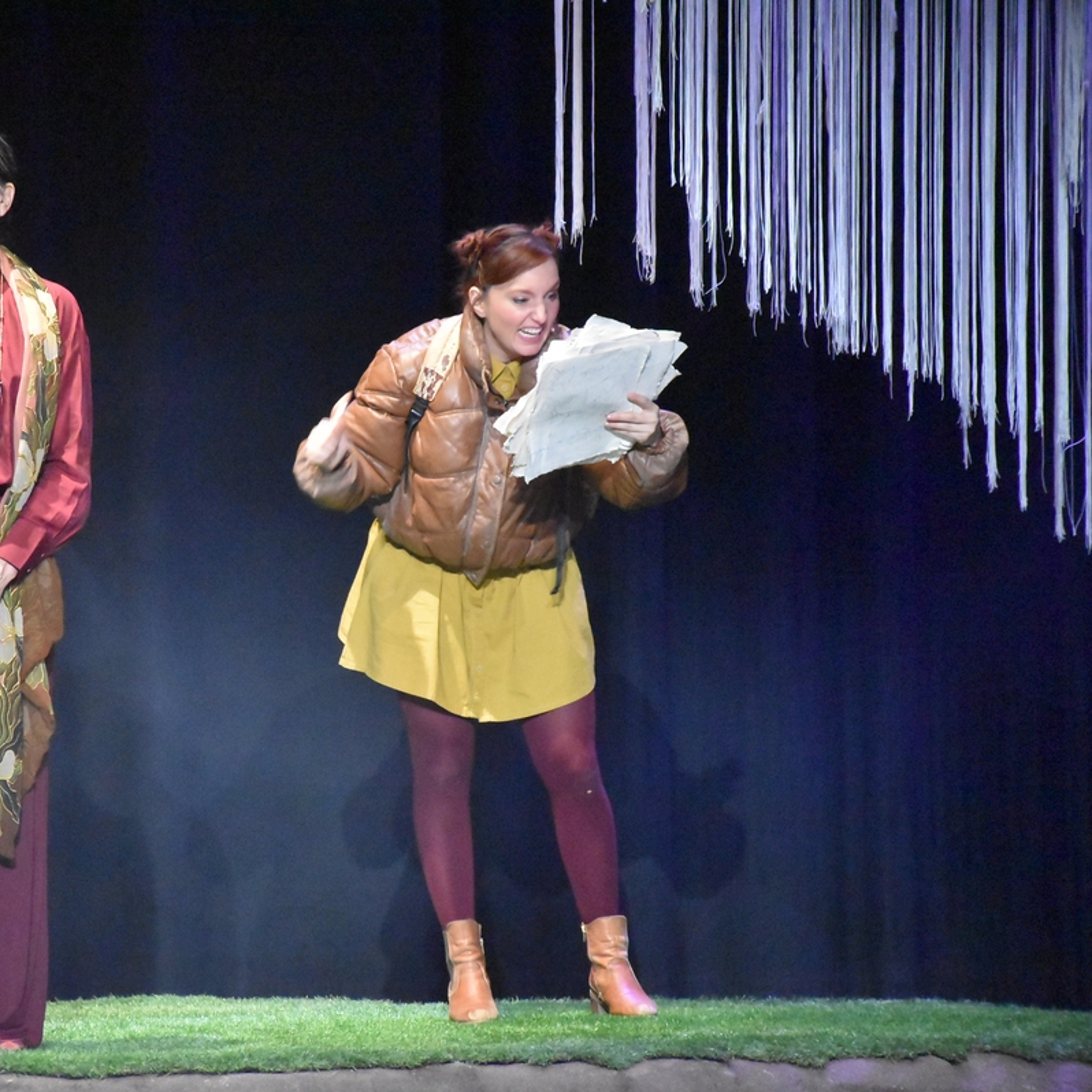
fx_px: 8352
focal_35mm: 234
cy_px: 545
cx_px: 309
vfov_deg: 7.5
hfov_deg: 7.5
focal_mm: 122
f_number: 5.6
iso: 12800
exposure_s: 1/25
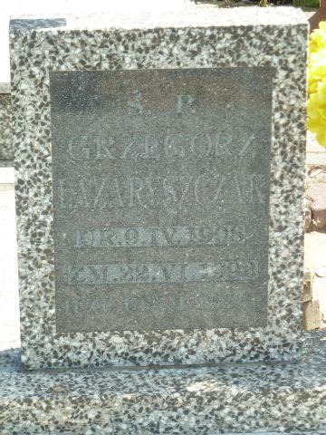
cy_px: 218
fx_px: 1846
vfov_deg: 13.4
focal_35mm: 147
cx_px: 163
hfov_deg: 10.1
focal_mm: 24.1
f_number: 4.5
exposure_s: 1/250
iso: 250
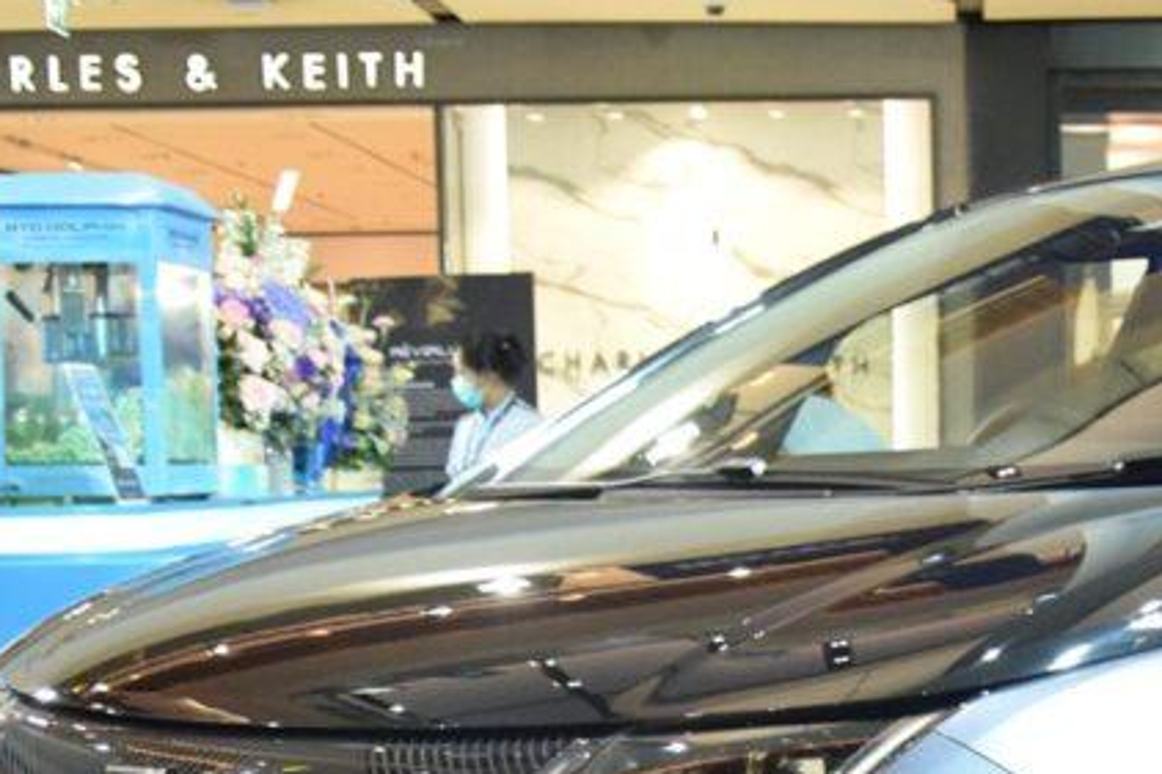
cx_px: 1165
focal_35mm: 100
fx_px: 3226
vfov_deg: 13.4
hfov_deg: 19.8
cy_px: 811
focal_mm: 22
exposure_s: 1/125
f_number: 4.5
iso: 2000
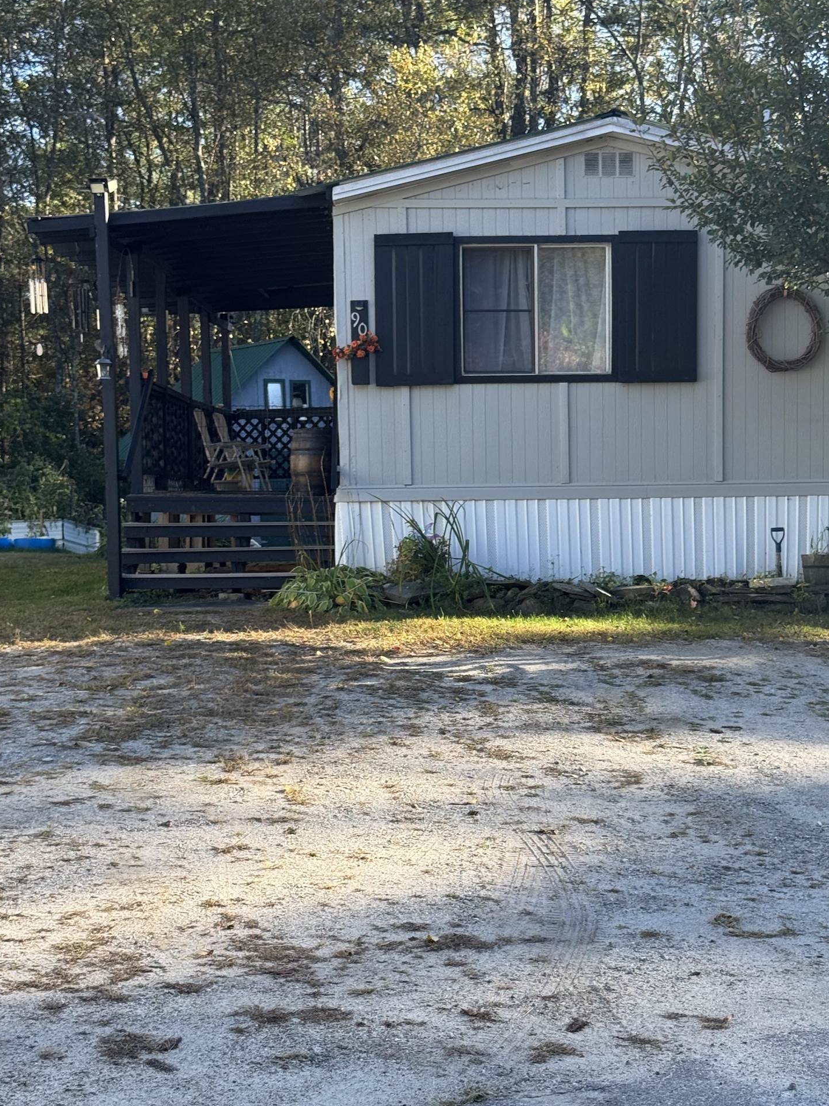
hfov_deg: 25.2
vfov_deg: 33.2
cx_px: 499
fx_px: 1852
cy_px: 643
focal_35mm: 58
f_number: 1.78
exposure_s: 1/783
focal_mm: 6.76
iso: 64
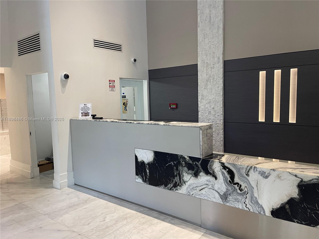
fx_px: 230
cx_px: 160
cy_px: 120
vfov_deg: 54.9
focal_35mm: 25
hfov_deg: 69.4
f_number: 1.6
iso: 160
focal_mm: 5.1
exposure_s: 1/60
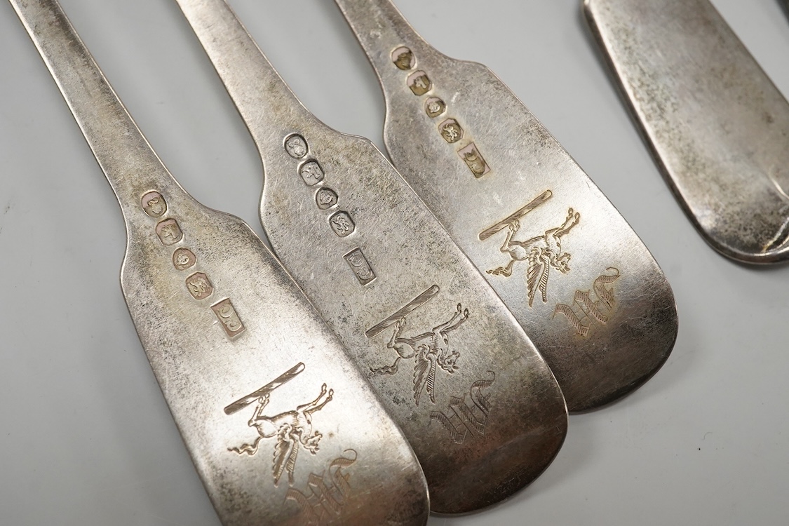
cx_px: 394
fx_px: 986
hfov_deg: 43.6
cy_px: 263
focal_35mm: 45
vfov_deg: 29.9
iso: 2500
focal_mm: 30
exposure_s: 1/250
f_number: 13
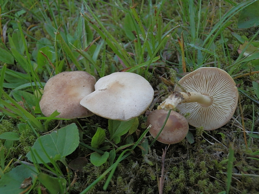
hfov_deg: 50.1
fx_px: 277
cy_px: 97
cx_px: 130
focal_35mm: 37
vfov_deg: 38.7
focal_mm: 6.7
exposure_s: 1/320
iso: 200
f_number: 3.9
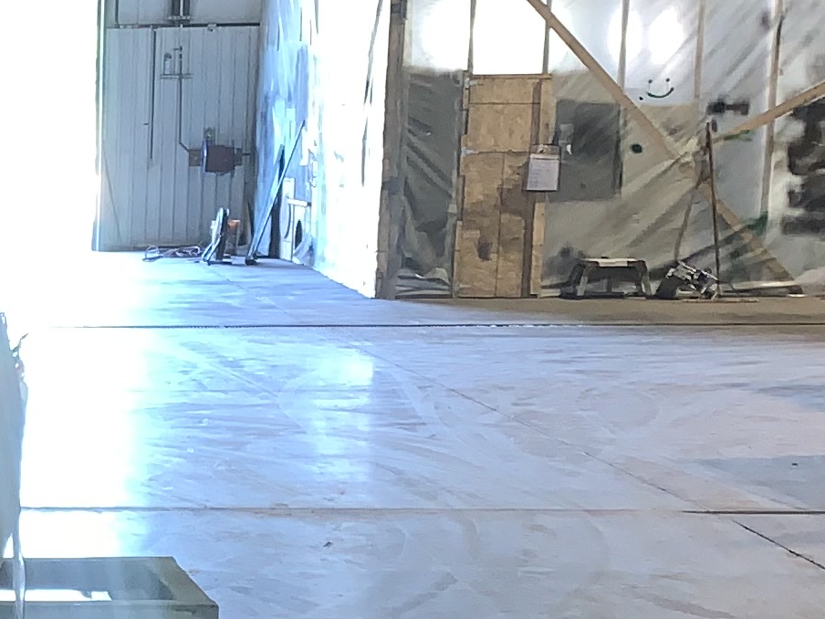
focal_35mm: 116
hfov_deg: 15.6
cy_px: 617
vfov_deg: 12.6
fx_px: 2765
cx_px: -420
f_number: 1.8
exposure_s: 1/15
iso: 50
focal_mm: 4.25
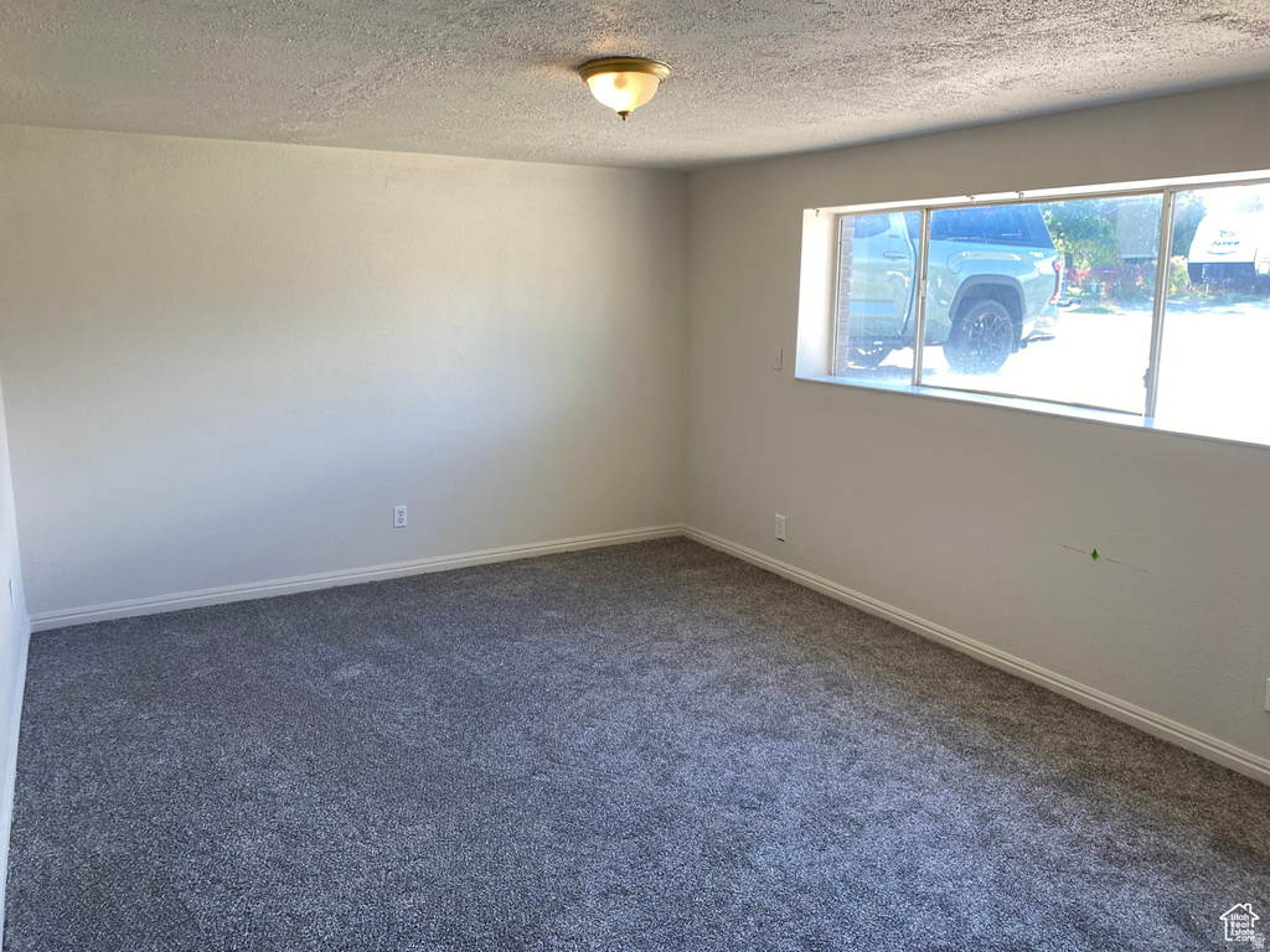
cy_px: 476
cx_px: 635
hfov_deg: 67.3
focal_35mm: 26
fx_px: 954
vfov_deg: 53.1
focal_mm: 4.25
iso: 100
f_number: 1.8
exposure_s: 1/120
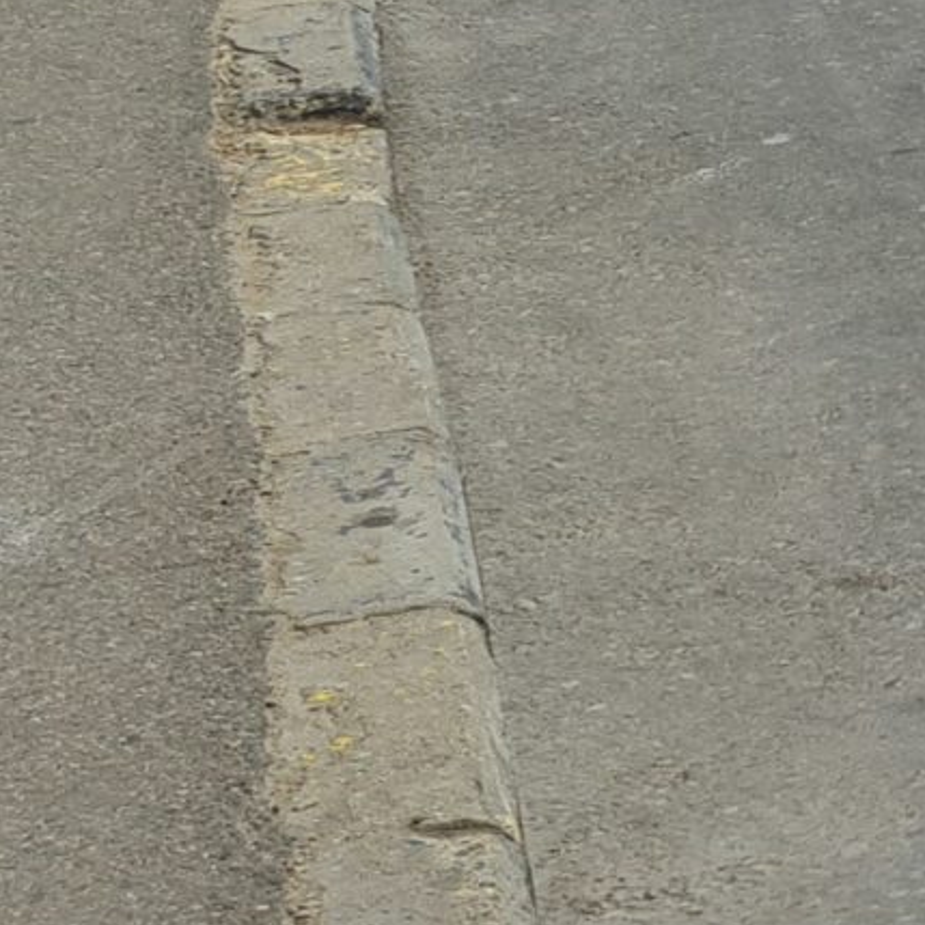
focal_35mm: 137
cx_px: 2411
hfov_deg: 10.5
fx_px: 4142
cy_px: -817
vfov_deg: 11.7
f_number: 1.8
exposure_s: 1/1692
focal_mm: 5.4
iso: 50
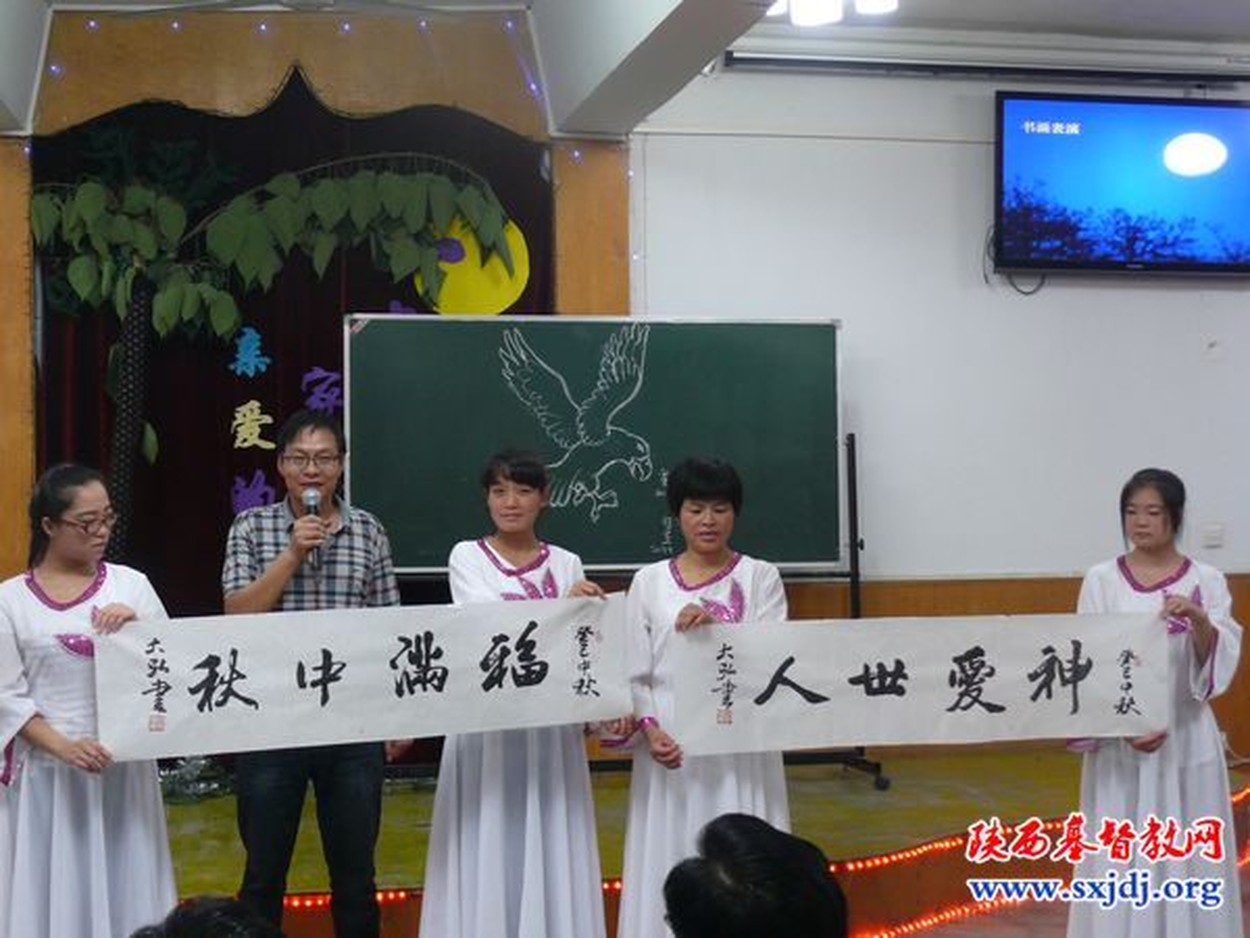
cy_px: 469
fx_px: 2022
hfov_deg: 34.3
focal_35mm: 56
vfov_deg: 26.1
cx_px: 625
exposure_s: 1/13
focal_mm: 10.3
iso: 200
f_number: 3.2
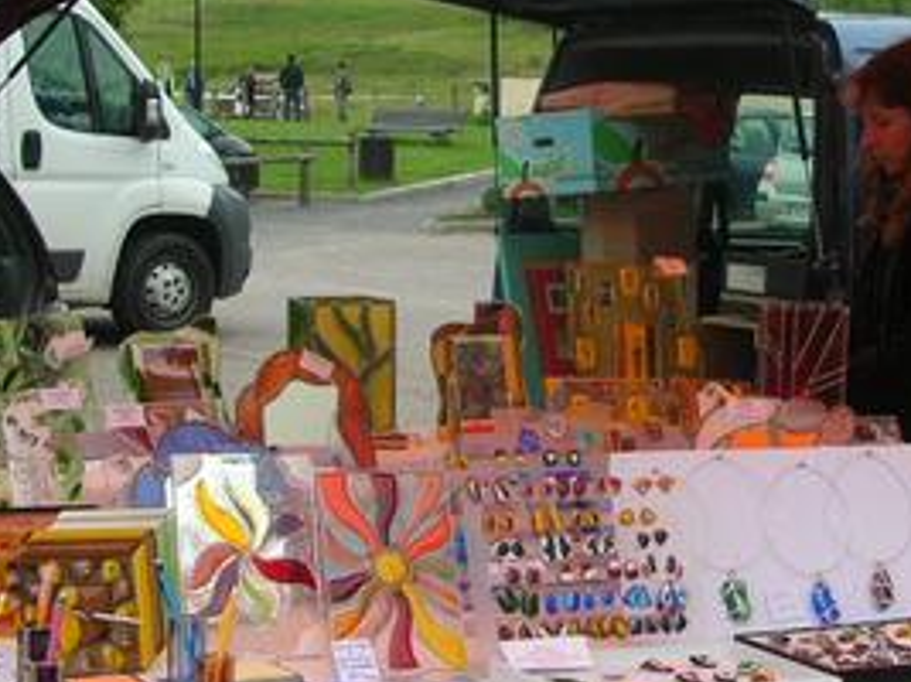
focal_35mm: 84
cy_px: 269
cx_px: 631
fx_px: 2210
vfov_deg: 17.5
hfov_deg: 23.2
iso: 50
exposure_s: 1/156
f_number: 2.8
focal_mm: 5.8
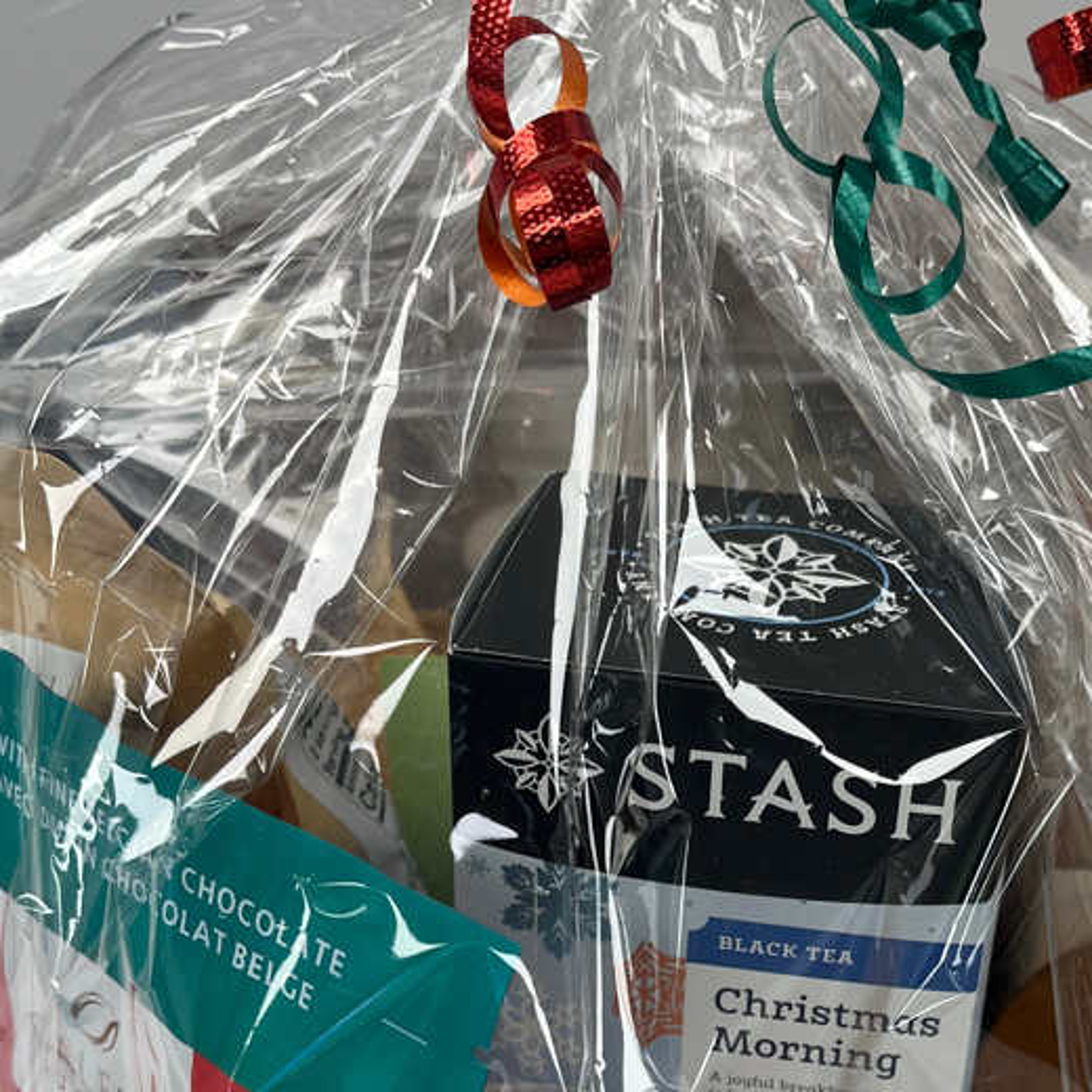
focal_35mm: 53
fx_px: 1892
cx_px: 794
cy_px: 874
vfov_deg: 31.4
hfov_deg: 31.7
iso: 64
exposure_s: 1/120
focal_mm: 5.1
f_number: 1.6
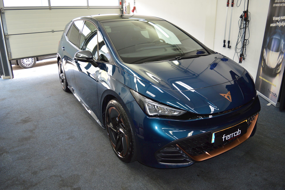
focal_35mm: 27
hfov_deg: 67.4
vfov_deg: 47.9
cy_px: 95
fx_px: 214
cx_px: 142
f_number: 3.5
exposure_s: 1/60
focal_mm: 18
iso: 400
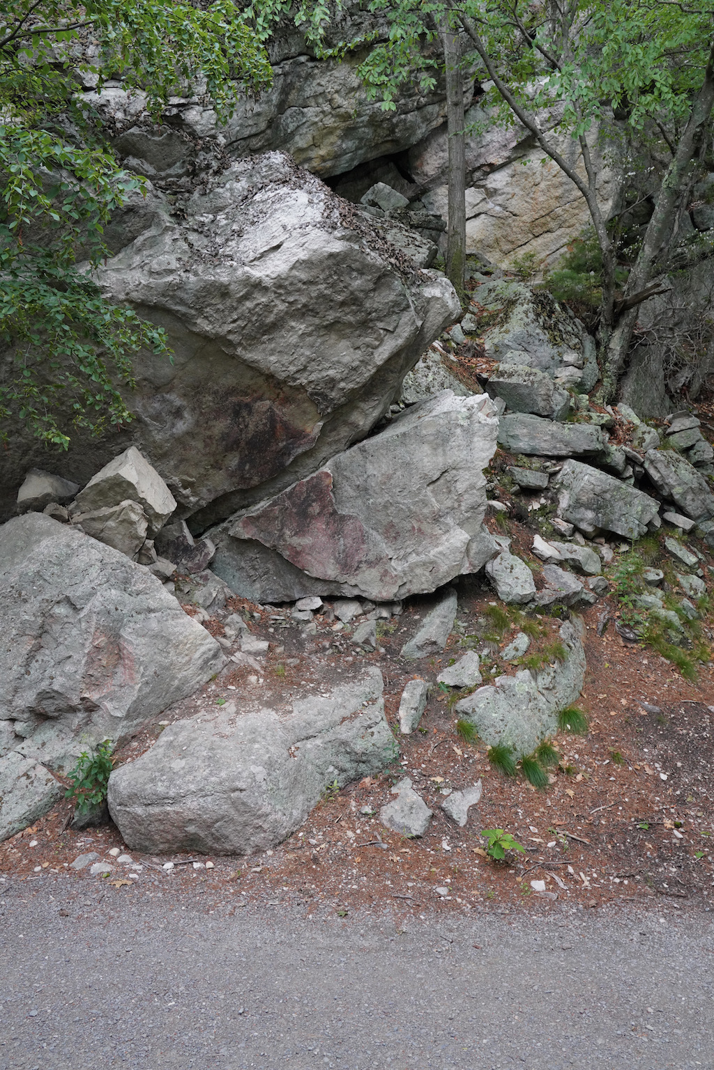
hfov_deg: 49.6
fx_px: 773
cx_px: 357
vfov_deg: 69.4
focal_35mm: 26
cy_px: 535
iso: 3200
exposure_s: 1/125
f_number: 10
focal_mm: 26
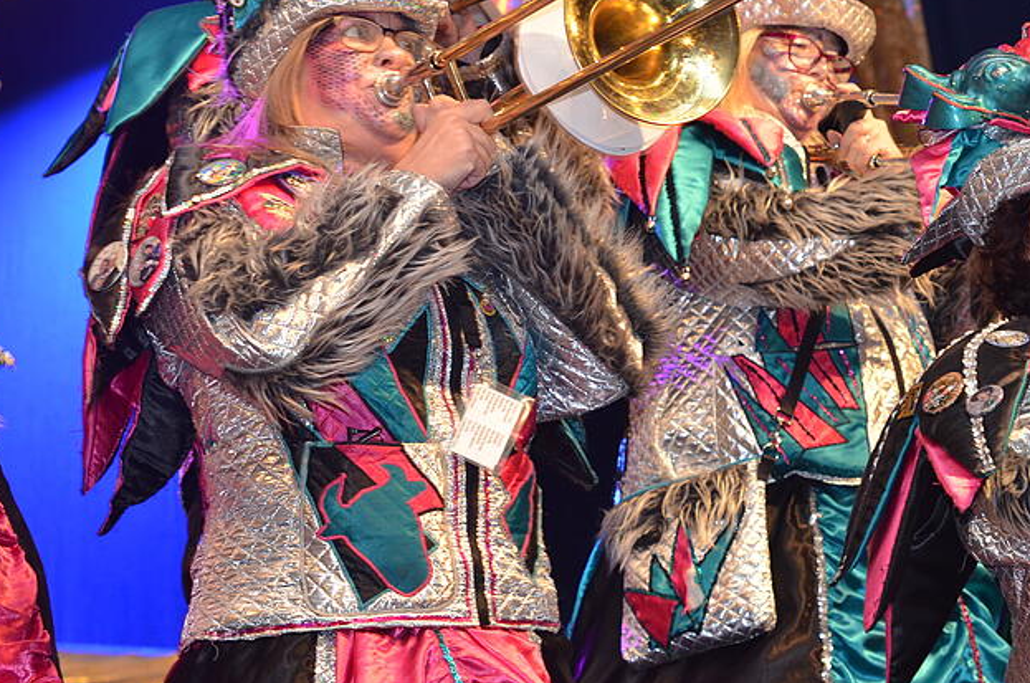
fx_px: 4512
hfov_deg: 13.0
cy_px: 264
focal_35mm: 158
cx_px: 699
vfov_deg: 8.7
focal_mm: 70
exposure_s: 1/60
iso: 800
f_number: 4
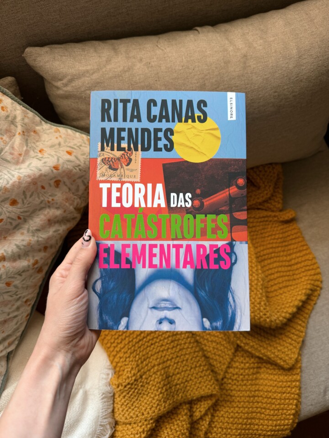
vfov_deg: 71.6
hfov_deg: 56.8
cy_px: 219
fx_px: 304
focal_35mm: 24
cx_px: 164
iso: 100
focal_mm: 6.76
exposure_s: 1/121
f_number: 1.78
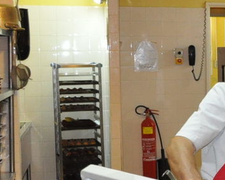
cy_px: 106
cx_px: 404
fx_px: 853
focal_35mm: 128
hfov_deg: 13.5
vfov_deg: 12.1
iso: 2500
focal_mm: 24
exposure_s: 1/60
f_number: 5.6
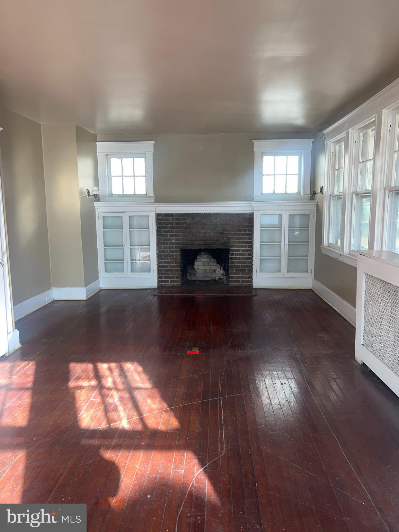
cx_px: 200
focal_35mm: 26
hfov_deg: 53.1
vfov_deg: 67.3
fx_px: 400
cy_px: 266
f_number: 1.5
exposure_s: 1/157
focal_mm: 5.7
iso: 50
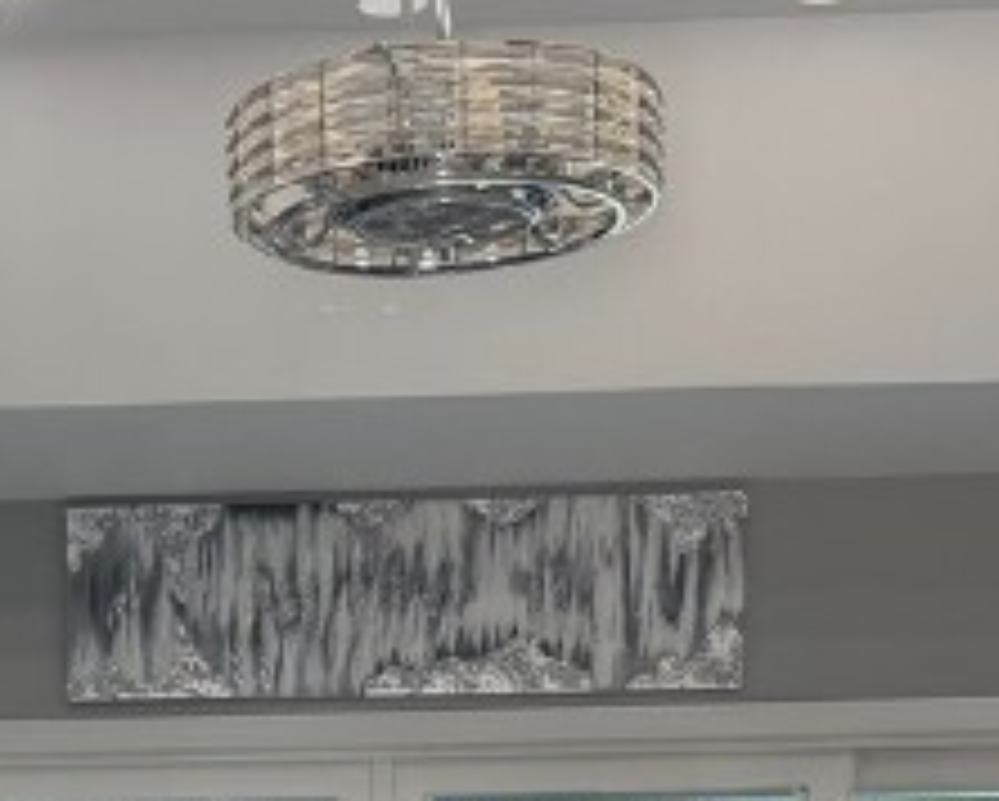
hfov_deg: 17.4
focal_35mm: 108
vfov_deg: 12.9
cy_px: 1476
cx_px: -4
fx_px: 3196
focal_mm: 6.76
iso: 100
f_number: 1.78
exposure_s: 1/166
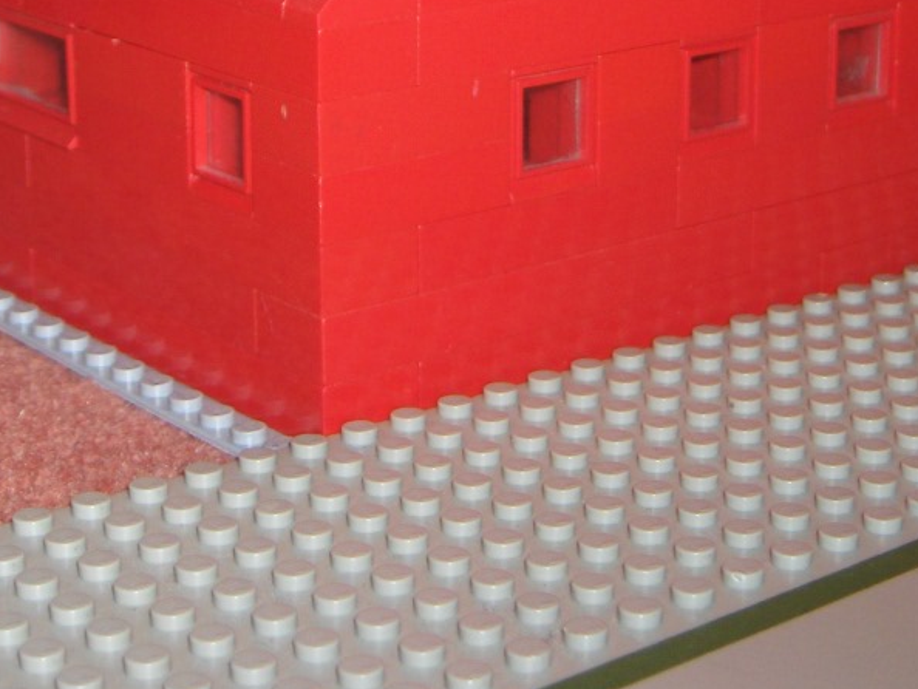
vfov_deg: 17.2
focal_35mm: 84
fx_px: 2229
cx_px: 680
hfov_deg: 23.1
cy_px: 14
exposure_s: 1/60
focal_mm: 8
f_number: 2.8
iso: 100
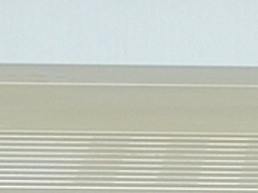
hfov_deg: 3.0
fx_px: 4902
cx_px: 413
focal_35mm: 659
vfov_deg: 2.2
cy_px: 339
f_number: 5.2
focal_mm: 22.3
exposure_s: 1/8
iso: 200
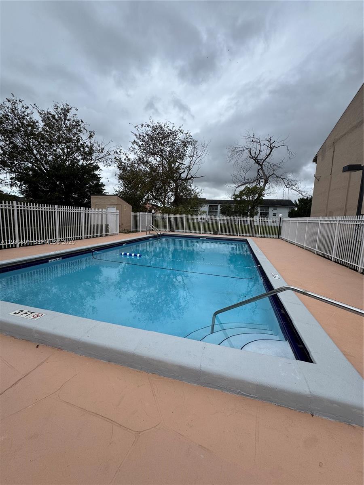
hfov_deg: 85.7
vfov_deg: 102.1
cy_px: 242
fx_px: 196
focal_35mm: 14
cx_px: 182
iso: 50
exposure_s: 1/720
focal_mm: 2.22
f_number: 2.2
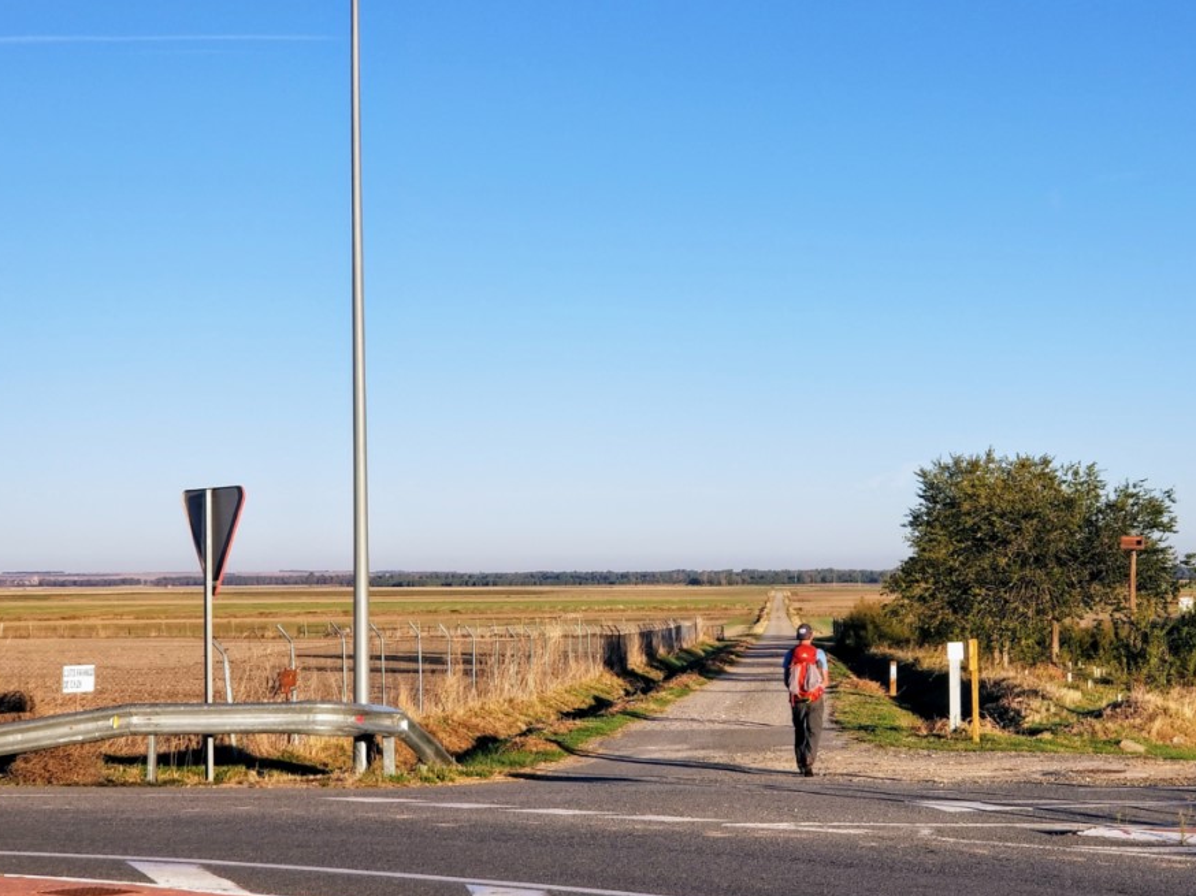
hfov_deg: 26.9
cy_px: 500
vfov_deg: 20.4
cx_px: 788
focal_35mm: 72
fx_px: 2487
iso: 25
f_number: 2.4
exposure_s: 1/606
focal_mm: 6
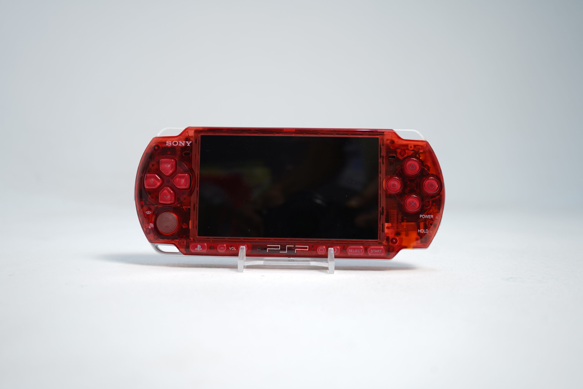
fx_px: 518
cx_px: 292
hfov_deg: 58.7
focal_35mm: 32
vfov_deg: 41.1
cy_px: 194
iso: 64
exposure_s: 1/5
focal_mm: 32
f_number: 5.6
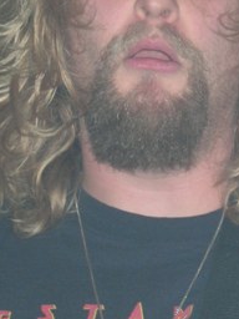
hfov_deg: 5.3
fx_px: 2605
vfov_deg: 7.0
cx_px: 117
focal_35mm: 283
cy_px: 189
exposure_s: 1/60.1
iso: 111
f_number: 4.9
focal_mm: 23.4
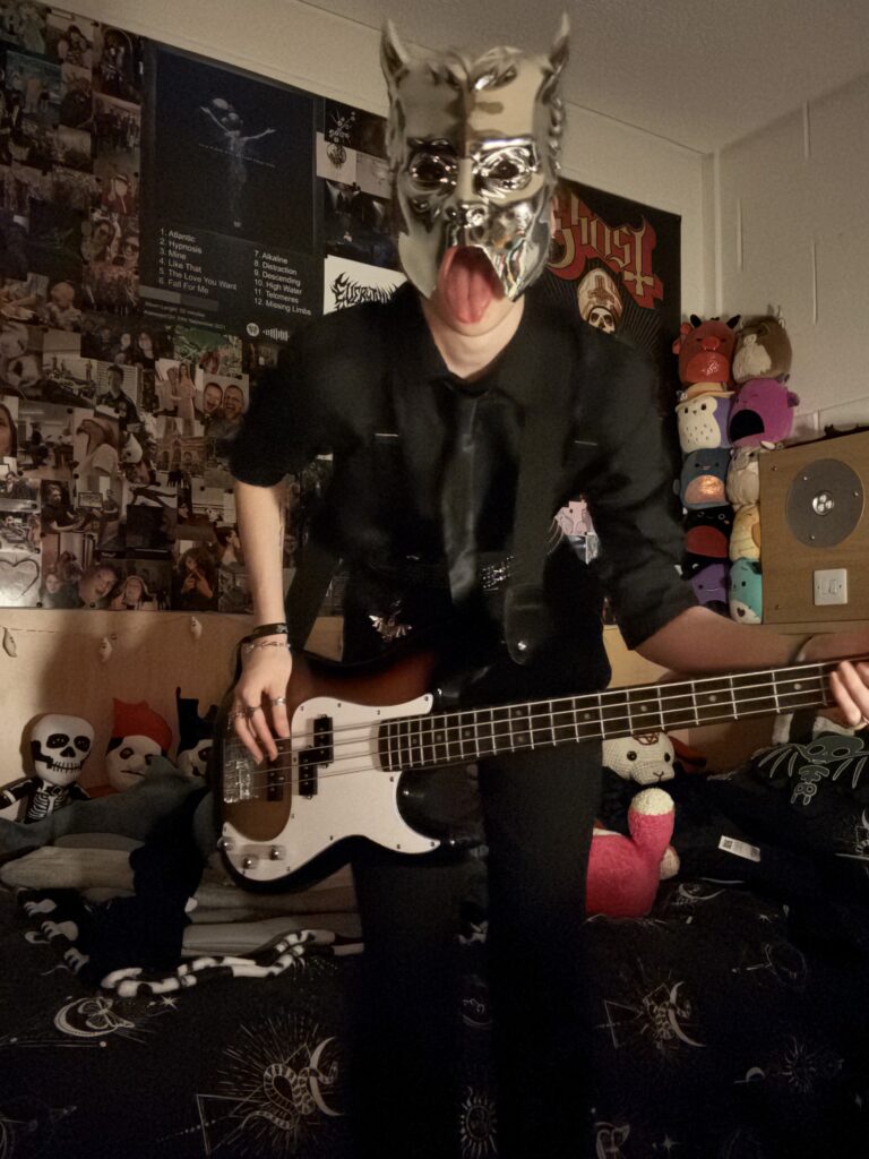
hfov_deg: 46.8
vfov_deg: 60.0
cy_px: 580
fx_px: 1004
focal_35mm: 30
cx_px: 434
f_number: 1.9
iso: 4000
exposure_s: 1/4
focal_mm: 2.69
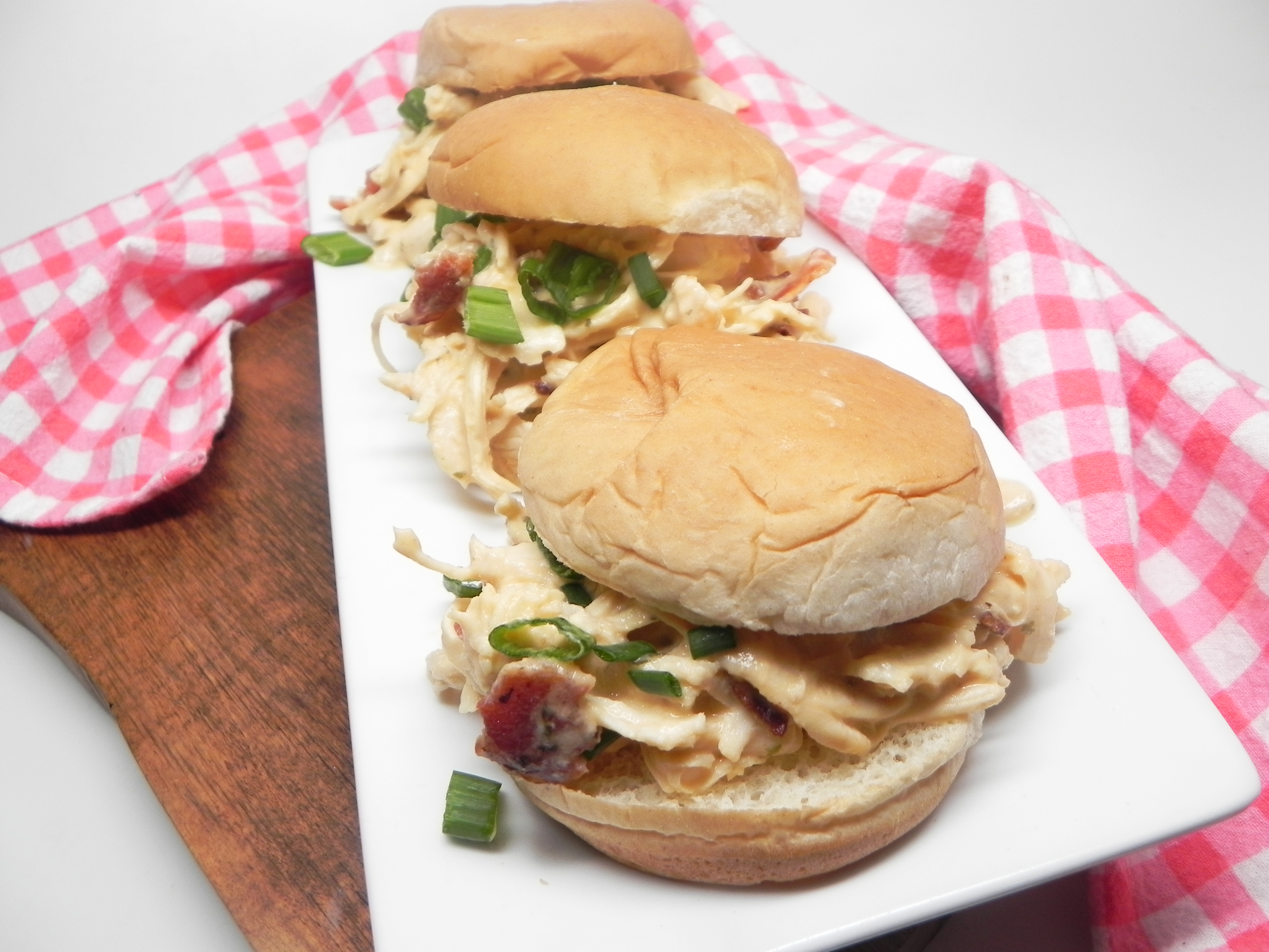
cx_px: 634
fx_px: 1063
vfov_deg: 48.2
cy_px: 476
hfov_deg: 61.7
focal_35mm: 29
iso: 160
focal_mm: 5.2
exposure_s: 1/47.2
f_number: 2.8
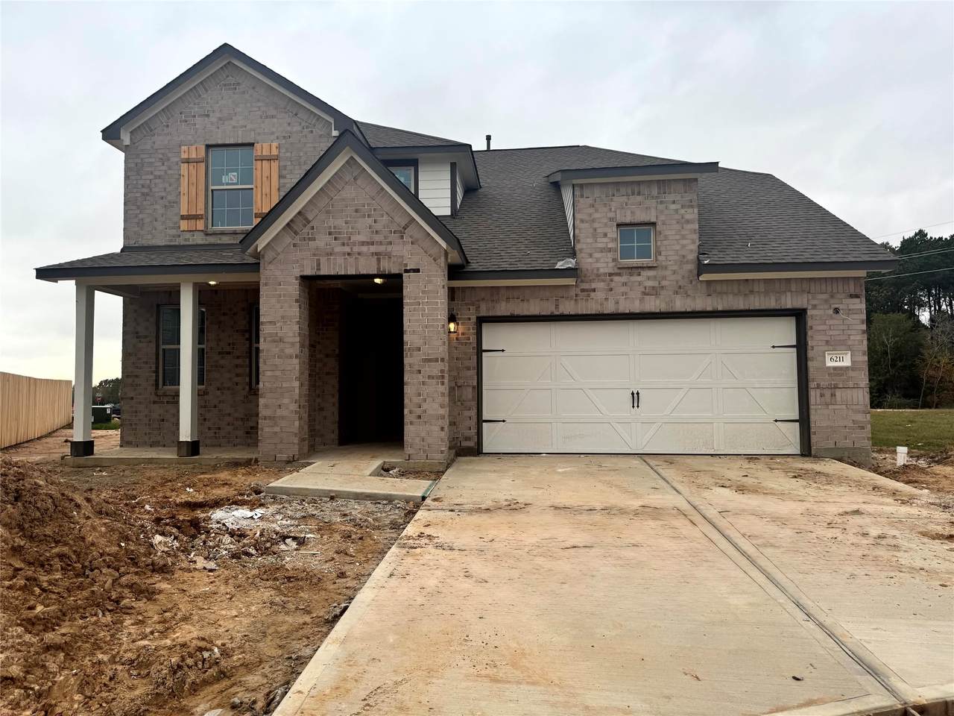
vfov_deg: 56.8
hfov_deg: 71.6
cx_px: 477
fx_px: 661
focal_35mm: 24
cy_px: 358
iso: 80
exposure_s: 1/1456
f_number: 1.78
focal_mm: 6.76
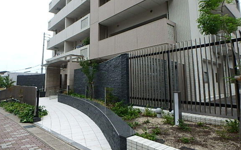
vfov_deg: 52.8
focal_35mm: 23
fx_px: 151
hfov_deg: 77.2
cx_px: 119
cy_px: 65
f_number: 3.5
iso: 125
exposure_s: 1/400
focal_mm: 3.7
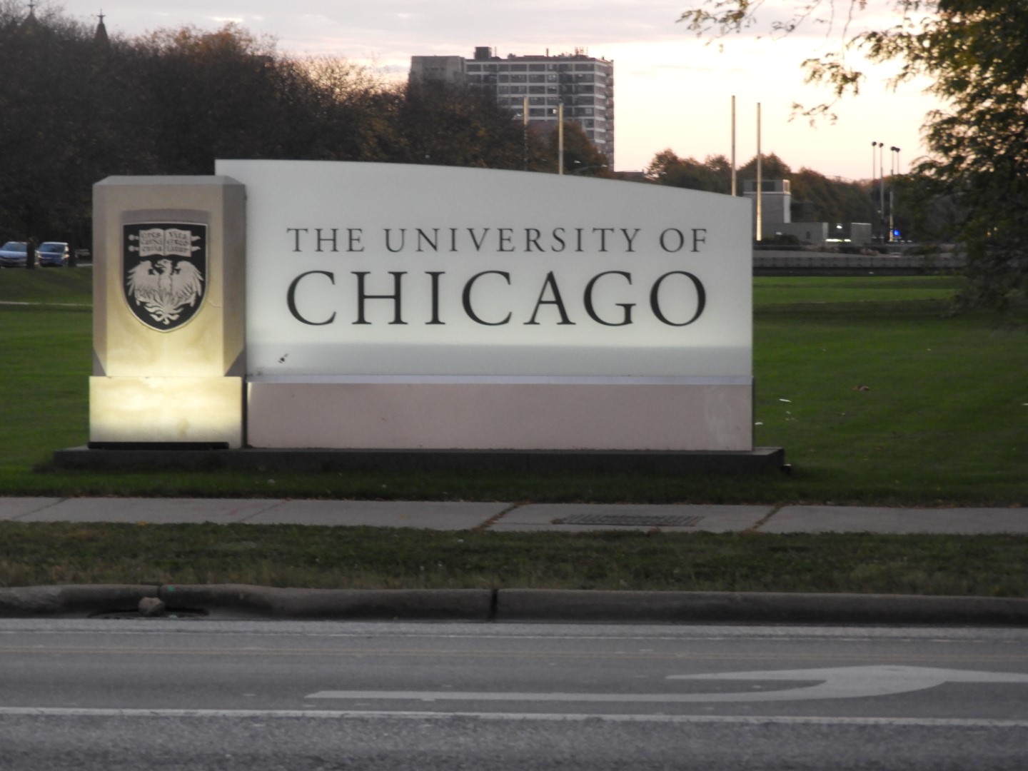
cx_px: 514
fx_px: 5346
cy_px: 386
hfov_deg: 11.0
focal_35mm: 180
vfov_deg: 8.2
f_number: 5.3
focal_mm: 32.2
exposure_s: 1/60
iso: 400
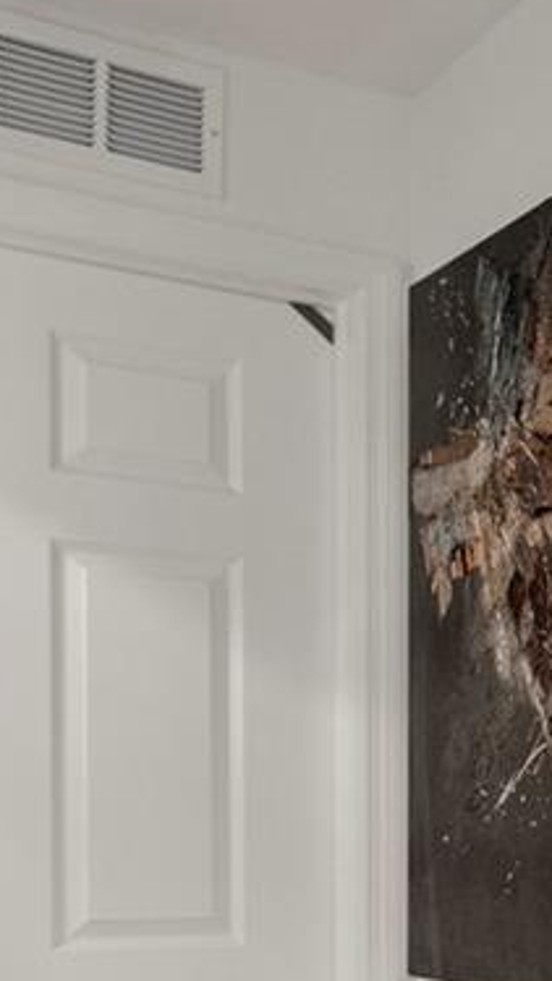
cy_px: 893
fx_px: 1743
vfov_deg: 30.0
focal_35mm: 67
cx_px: 1353
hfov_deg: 13.1
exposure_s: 1/30
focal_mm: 10
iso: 1600
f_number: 4.5
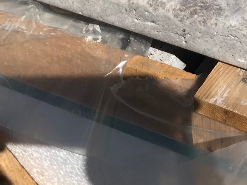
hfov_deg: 20.7
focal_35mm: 94
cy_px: -67
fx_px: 670
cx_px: 192
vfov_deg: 14.9
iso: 20
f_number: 1.8
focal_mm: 3.99
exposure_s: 1/5650
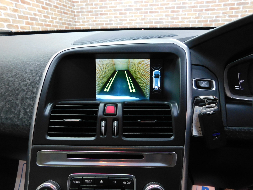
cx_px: 126
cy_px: 95
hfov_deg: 73.9
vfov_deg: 58.9
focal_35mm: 23
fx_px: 168
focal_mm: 4
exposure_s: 1/20
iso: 400
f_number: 3
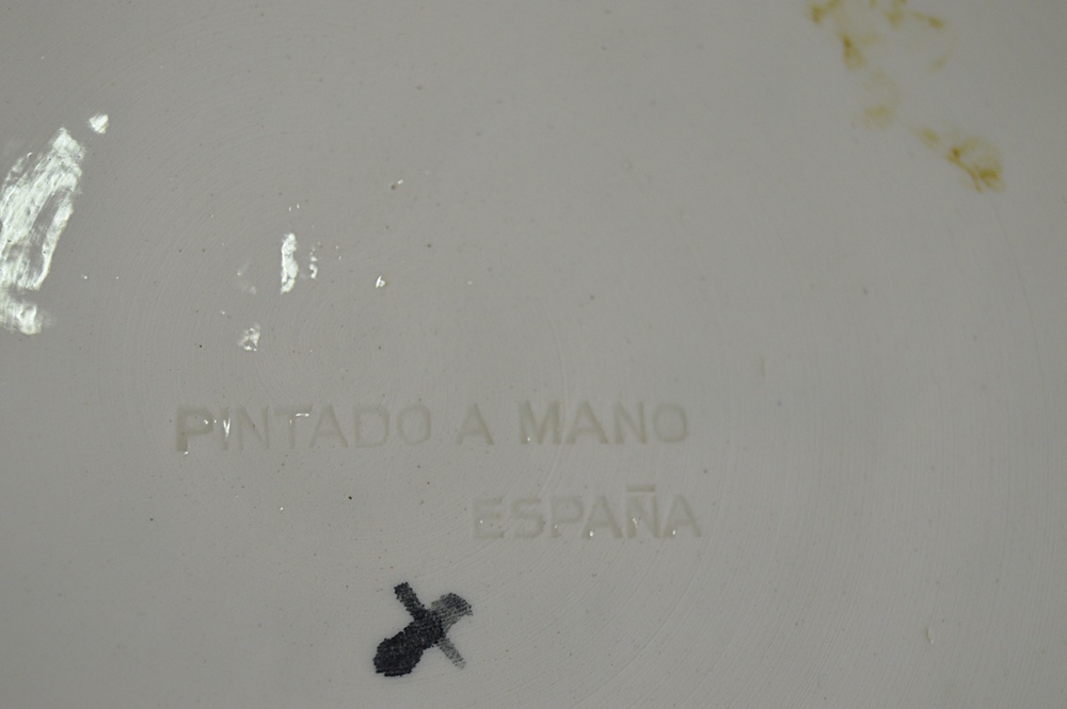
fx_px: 2443
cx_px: 534
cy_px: 354
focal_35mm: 82
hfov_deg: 24.6
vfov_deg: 16.5
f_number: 5.6
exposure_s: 1/100
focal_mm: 55
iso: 400
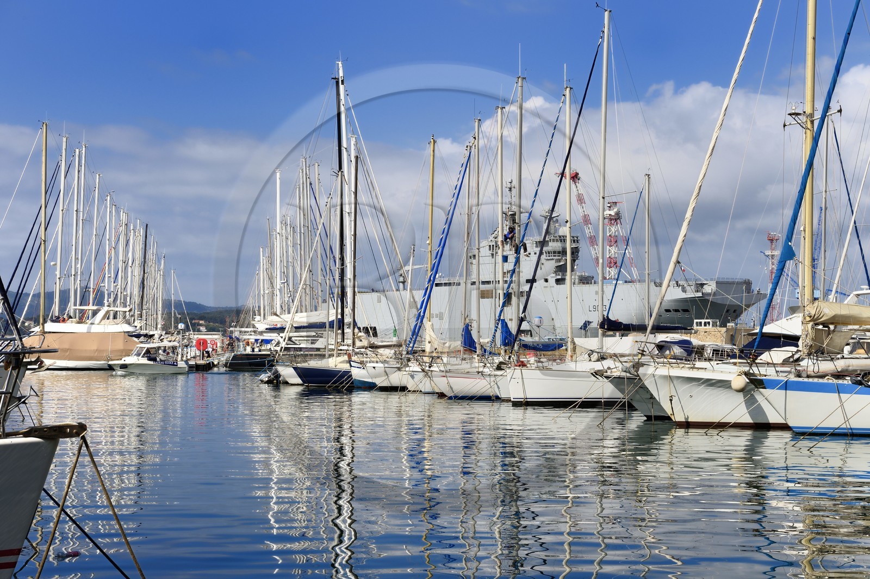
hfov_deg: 28.9
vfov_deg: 19.4
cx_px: 435
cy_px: 290
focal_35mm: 70
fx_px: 1691
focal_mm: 70
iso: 200
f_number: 14
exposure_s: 1/250
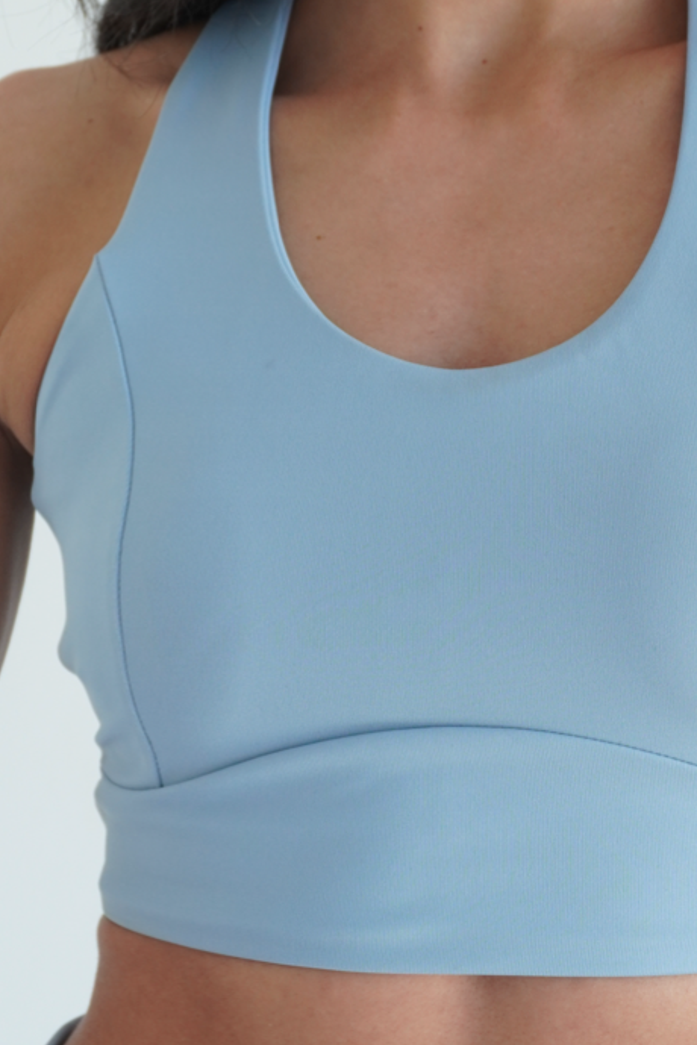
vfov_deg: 22.9
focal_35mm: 89
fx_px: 2585
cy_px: 460
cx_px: 481
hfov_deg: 15.3
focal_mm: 32
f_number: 5.6
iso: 500
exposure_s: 1/100
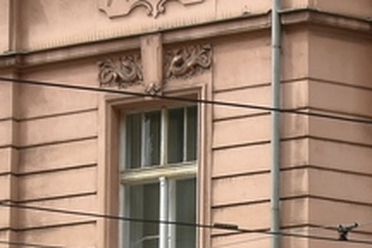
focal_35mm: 217
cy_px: 520
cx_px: 453
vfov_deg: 6.1
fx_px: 2242
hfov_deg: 9.4
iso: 125
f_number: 9
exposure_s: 1/320
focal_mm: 26
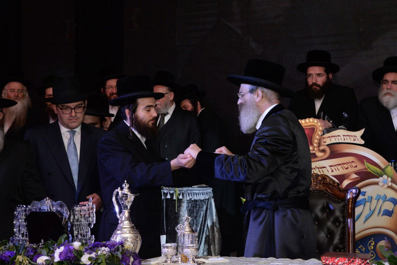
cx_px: 198
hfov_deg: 31.0
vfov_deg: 20.9
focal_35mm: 65
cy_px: 132
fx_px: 717
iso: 4000
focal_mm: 65
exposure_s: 1/100
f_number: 8
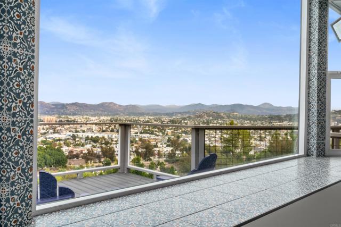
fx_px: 294
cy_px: 114
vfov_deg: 42.3
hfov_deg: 60.3
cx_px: 170
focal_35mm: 31
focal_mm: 31
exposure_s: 1/30
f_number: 10
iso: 400
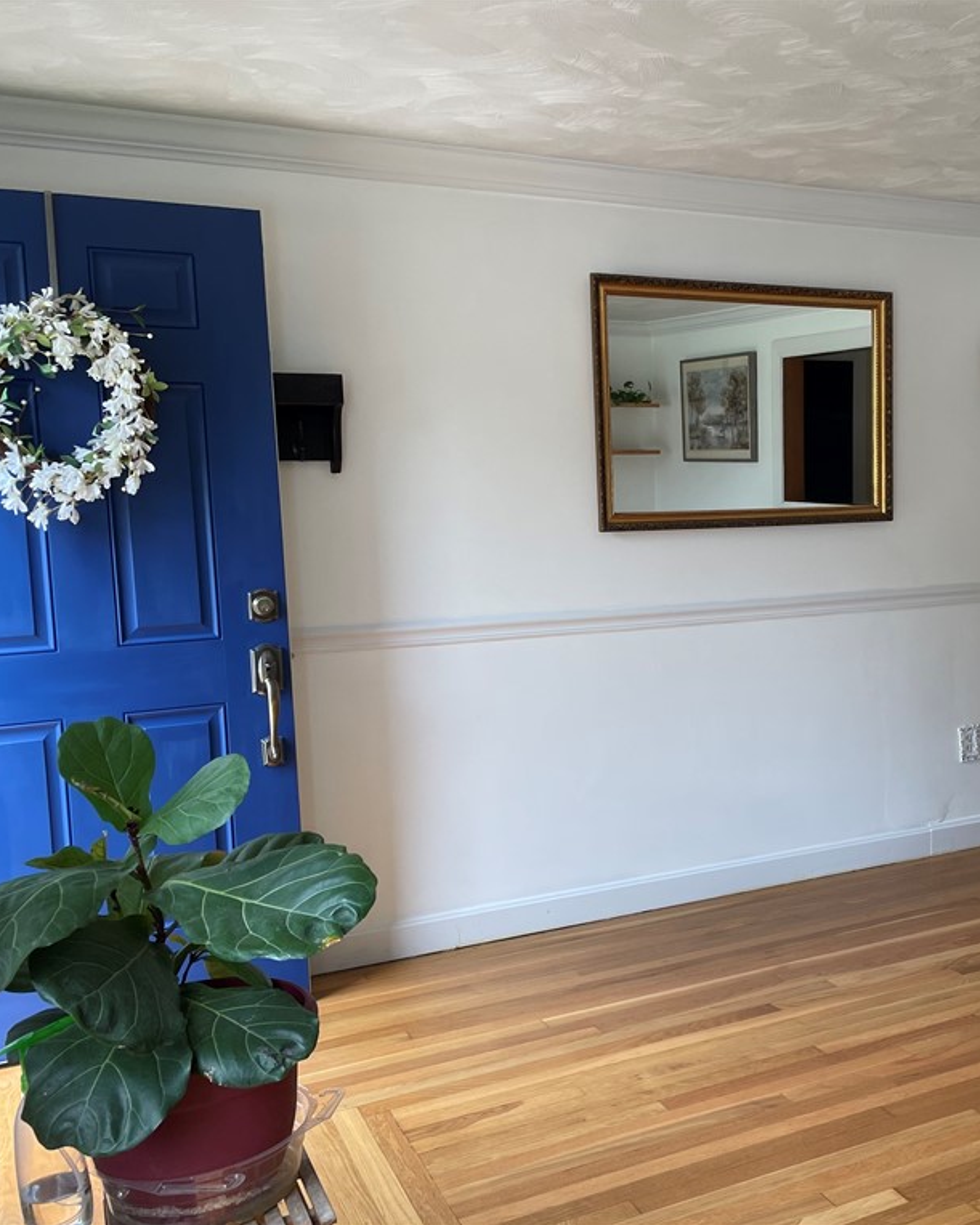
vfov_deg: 52.9
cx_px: 791
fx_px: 1233
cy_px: 612
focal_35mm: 34
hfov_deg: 41.4
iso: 32
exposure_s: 1/131
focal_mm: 4.2
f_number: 1.6
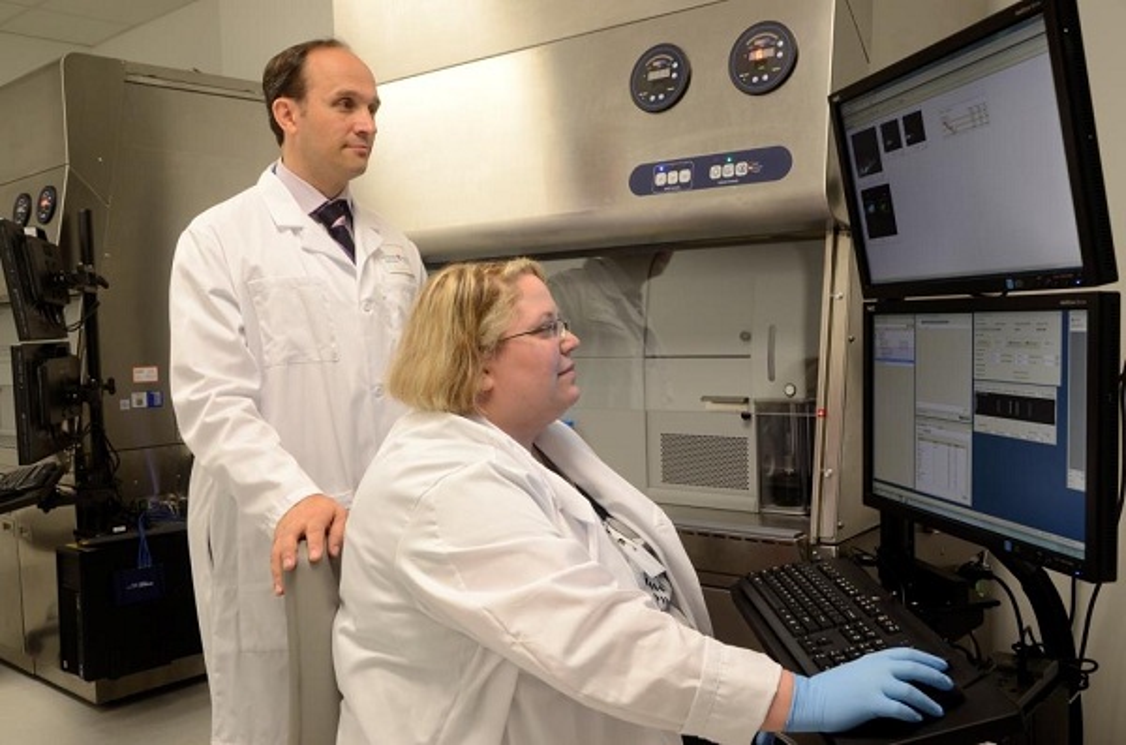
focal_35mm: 33
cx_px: 563
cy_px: 372
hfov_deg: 57.3
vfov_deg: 39.8
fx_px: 1030
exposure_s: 1/25
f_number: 8
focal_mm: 22
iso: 640
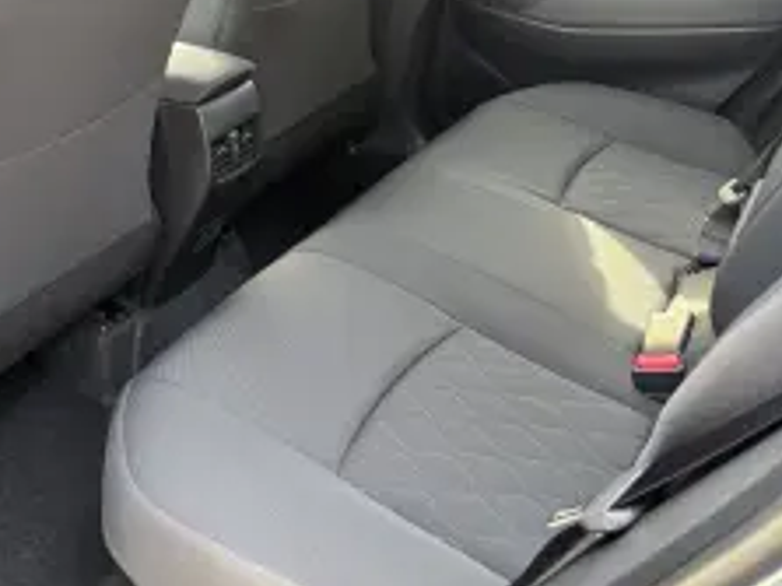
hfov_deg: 43.2
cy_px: 165
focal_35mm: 42
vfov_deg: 33.8
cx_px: 182
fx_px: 948
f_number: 1.6
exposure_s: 1/60
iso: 160
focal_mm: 5.96
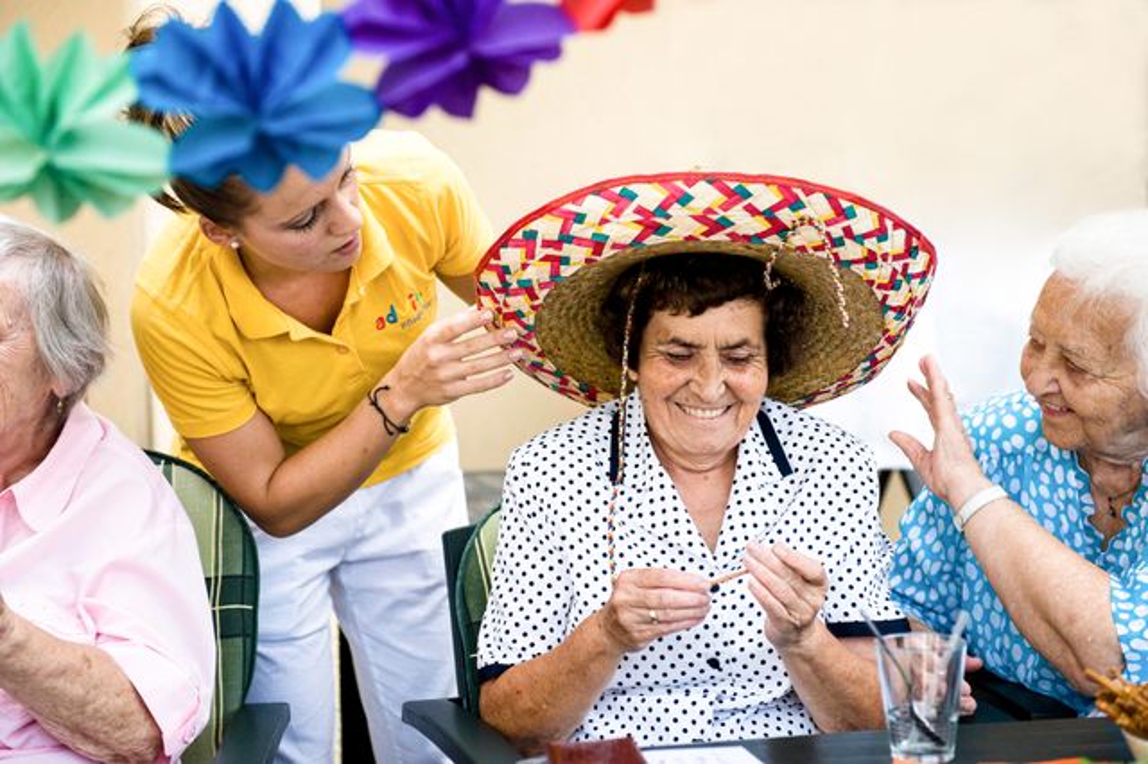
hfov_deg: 28.9
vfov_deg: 19.4
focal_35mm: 70
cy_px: 382
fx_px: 2231
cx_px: 574
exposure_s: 1/1000
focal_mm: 70
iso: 400
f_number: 4
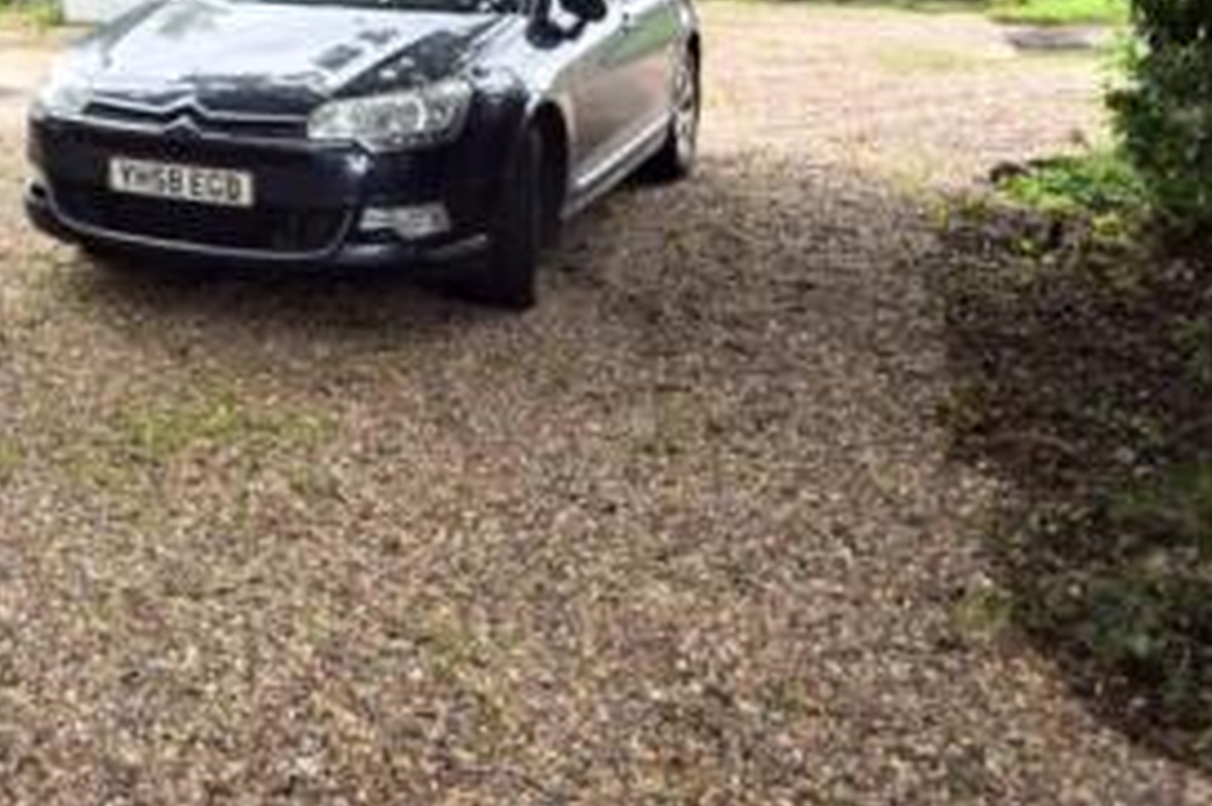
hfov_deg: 34.1
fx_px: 1824
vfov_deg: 23.1
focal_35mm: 54
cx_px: 56
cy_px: -131
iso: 100
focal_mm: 15
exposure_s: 1/160
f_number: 6.3
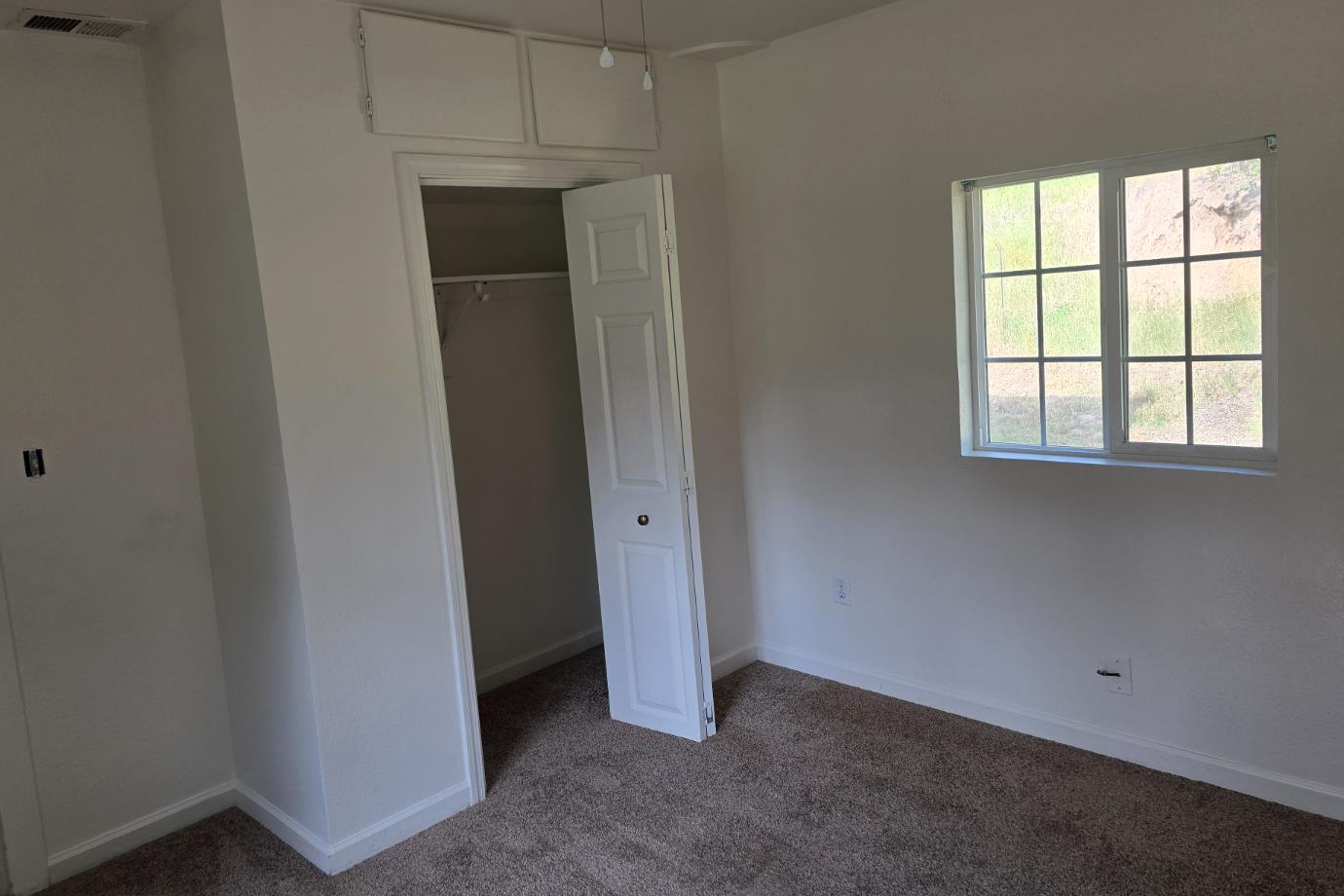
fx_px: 971
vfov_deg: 49.5
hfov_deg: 69.3
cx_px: 622
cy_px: 418
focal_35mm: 26
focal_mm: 6.3
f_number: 1.7
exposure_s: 1/180
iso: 64
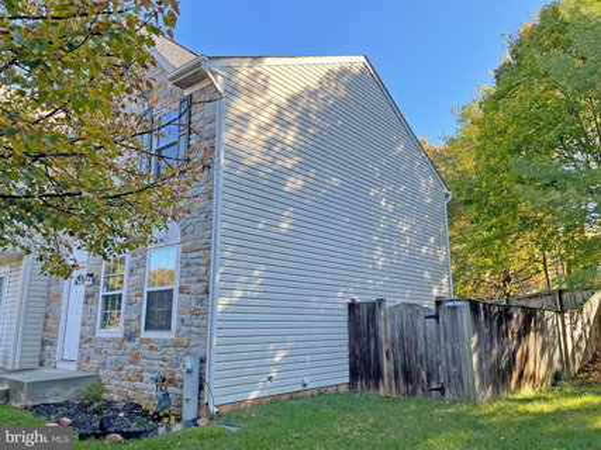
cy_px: 225
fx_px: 451
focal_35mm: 26
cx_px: 300
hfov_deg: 67.3
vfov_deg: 53.0
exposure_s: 1/493
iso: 32
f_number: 1.6
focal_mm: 4.2
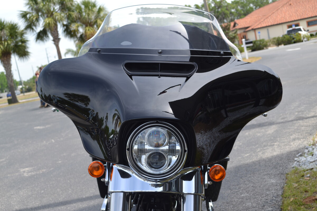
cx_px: 158
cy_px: 106
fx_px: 475
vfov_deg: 25.1
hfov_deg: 36.9
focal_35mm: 54
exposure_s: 1/200
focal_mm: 36
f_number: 7.1
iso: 100
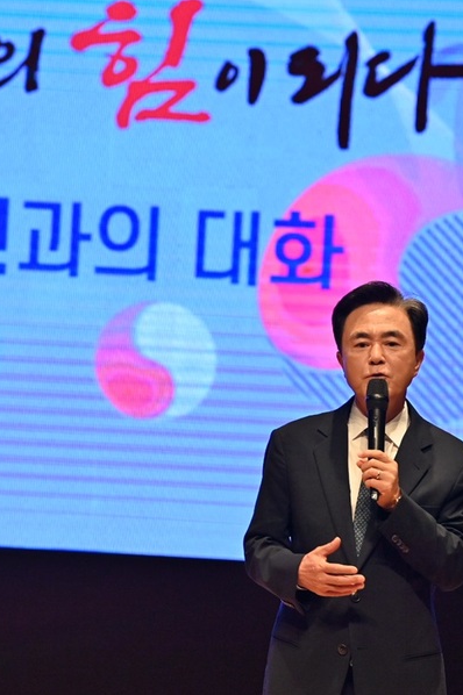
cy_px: 348
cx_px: 117
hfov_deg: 5.7
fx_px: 4654
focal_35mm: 241
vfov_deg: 8.5
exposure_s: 1/250
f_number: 5
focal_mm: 160
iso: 2000
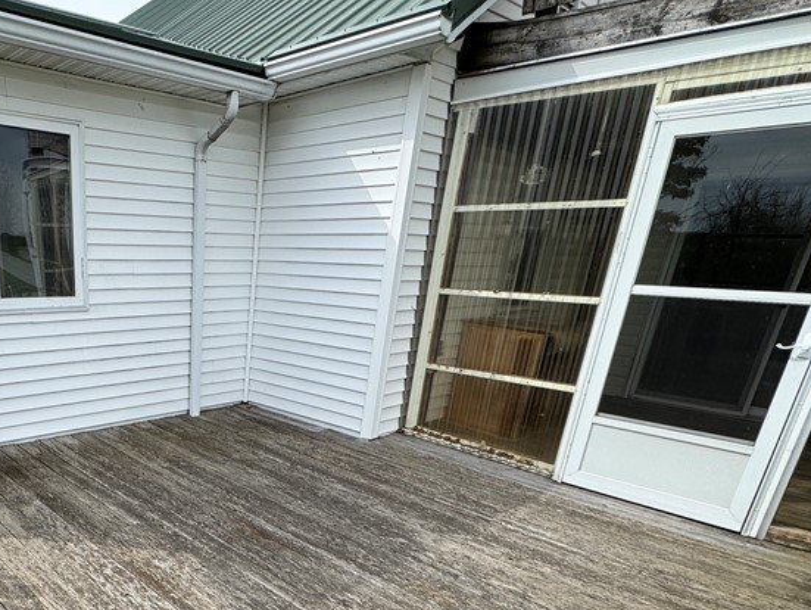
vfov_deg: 49.7
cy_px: 495
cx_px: 165
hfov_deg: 61.8
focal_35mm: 26
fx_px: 610
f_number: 2.2
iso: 40
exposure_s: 1/1034
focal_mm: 2.22
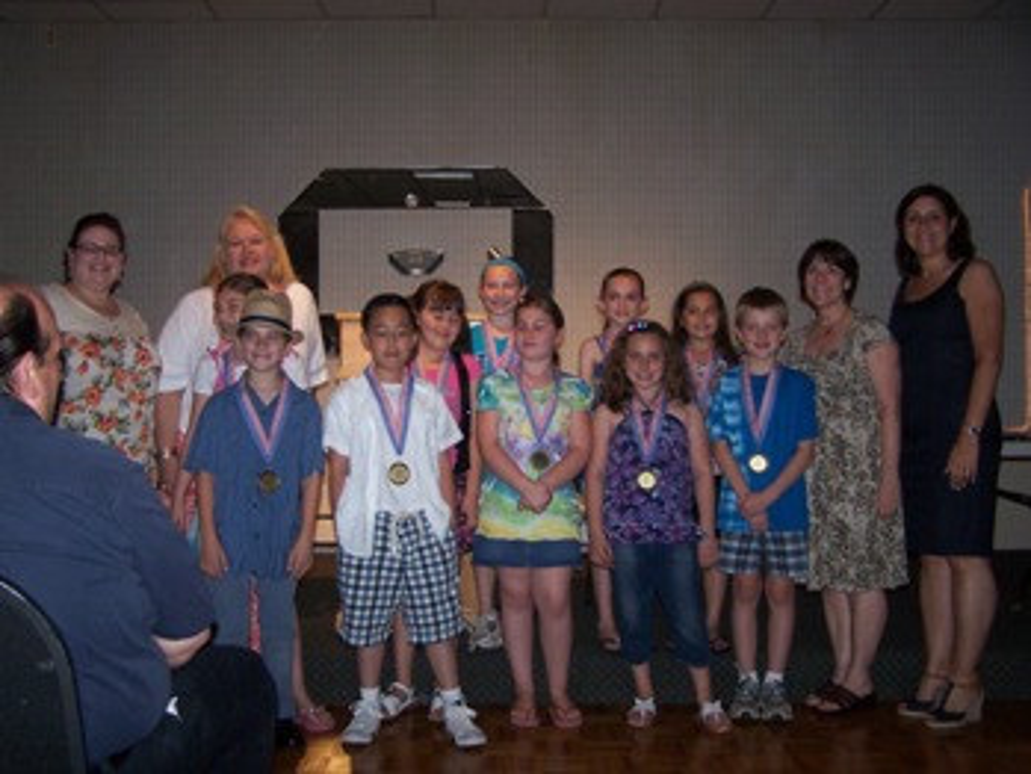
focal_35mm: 38
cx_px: 516
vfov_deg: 37.7
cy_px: 387
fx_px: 1132
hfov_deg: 49.0
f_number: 2.8
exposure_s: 1/60
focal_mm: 6.3
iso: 140
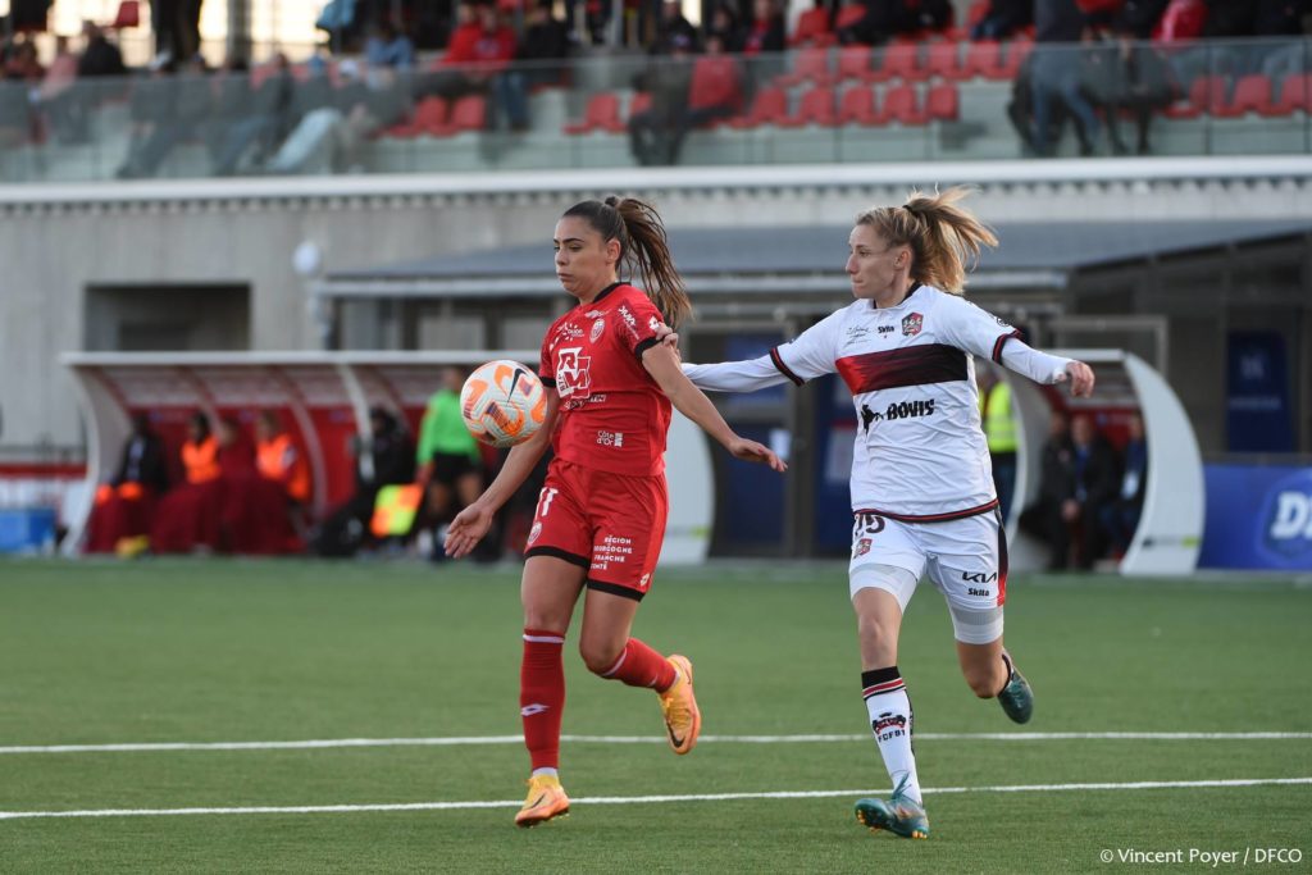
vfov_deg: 6.9
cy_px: 438
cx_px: 656
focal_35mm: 200
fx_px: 7289
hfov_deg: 10.3
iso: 1000
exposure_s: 1/800
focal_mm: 200
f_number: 4
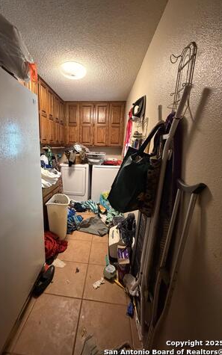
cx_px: 91
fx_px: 145
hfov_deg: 74.2
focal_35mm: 15
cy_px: 177
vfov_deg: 101.5
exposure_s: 1/40
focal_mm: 2.22
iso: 1000
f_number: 2.2
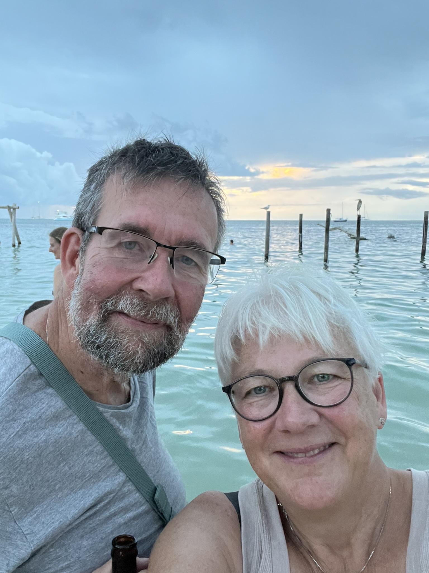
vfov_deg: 60.0
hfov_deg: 46.8
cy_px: 286
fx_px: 496
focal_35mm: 30
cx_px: 214
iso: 500
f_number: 2.2
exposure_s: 1/30
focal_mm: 2.71
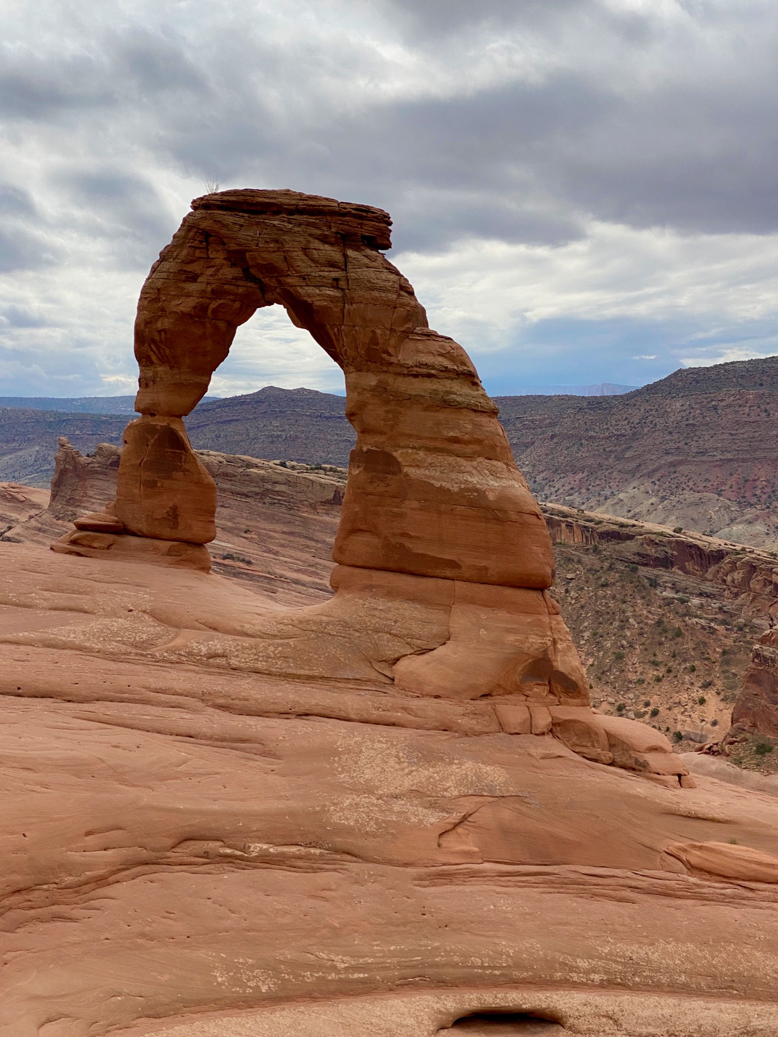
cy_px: 518
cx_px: 389
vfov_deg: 36.8
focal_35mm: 52
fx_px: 1558
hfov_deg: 28.0
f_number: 2
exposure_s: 1/3984
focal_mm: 6
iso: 25
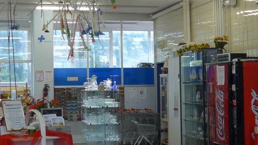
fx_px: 486
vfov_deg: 17.0
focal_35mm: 71
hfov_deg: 29.8
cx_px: 123
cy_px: 71
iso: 80
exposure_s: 1/60
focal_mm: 6
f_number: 2
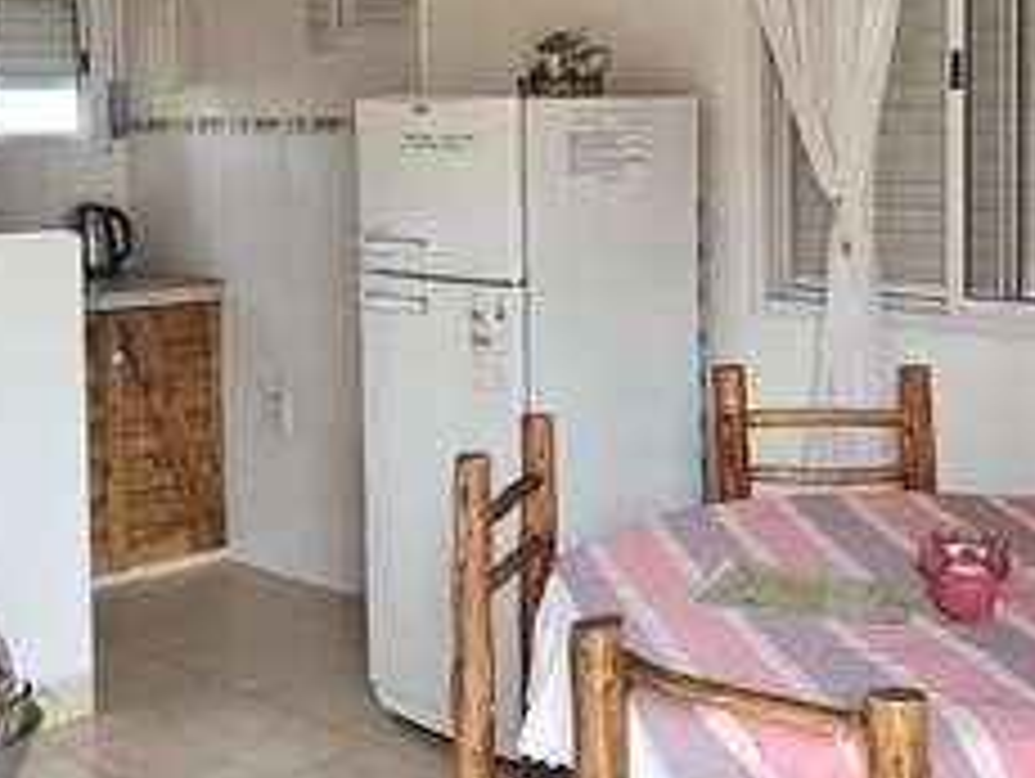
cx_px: 598
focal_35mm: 44
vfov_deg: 32.3
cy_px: 193
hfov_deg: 42.8
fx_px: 1317
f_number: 1.7
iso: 200
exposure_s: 1/120
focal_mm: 6.3
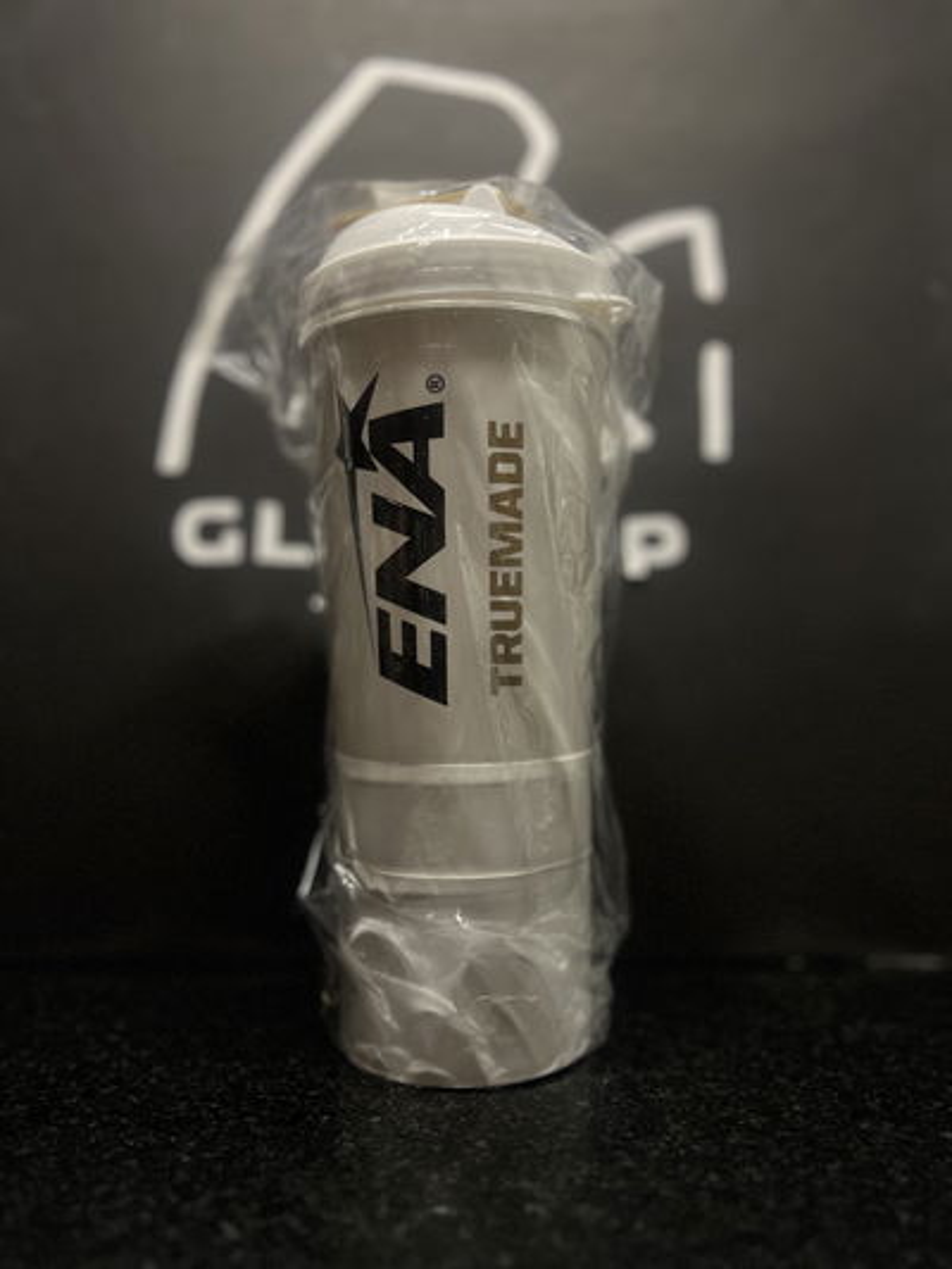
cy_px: 634
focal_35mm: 26
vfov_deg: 67.3
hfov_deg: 53.1
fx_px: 953
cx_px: 476
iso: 640
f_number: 1.5
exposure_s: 1/32
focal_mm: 5.7
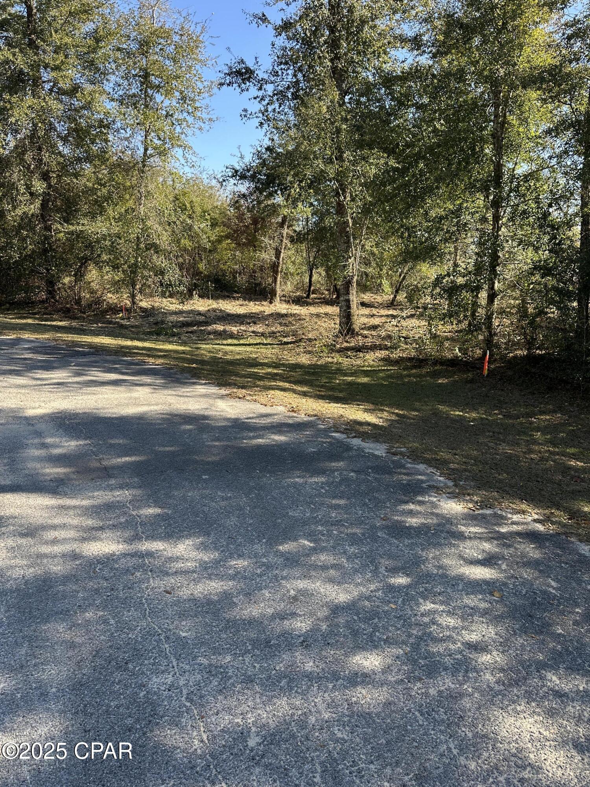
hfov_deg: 56.8
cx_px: 295
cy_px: 394
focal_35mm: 24
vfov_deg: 71.6
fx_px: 545
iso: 80
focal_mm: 6.86
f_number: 1.78
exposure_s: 1/756
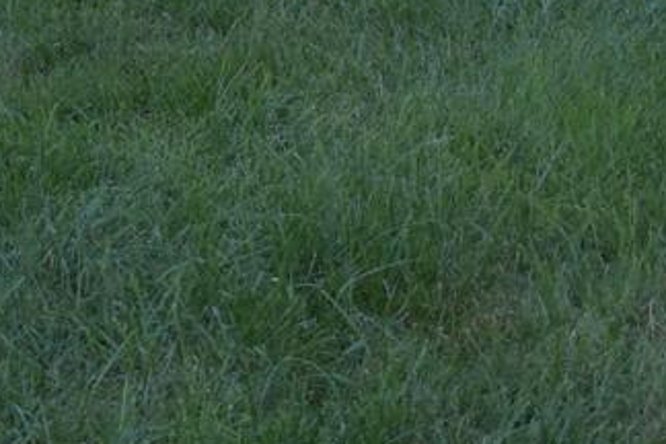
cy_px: -198
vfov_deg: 5.3
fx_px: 4739
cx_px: -308
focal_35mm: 256
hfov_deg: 7.9
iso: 200
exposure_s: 1/250
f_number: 4
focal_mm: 27
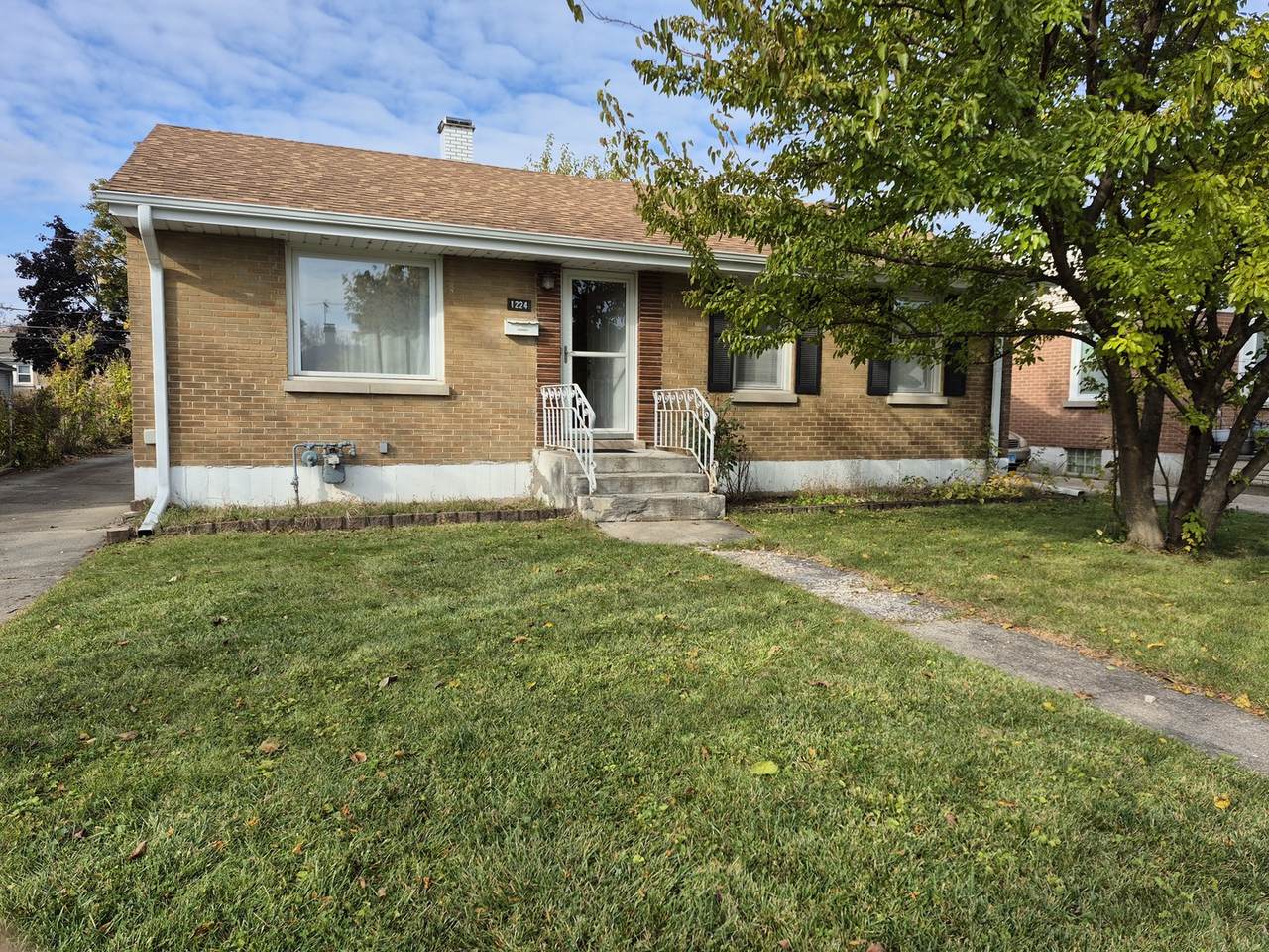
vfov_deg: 58.9
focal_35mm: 23
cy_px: 476
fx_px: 843
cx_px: 634
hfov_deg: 73.9
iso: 25
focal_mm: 5.4
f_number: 1.8
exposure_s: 1/1104
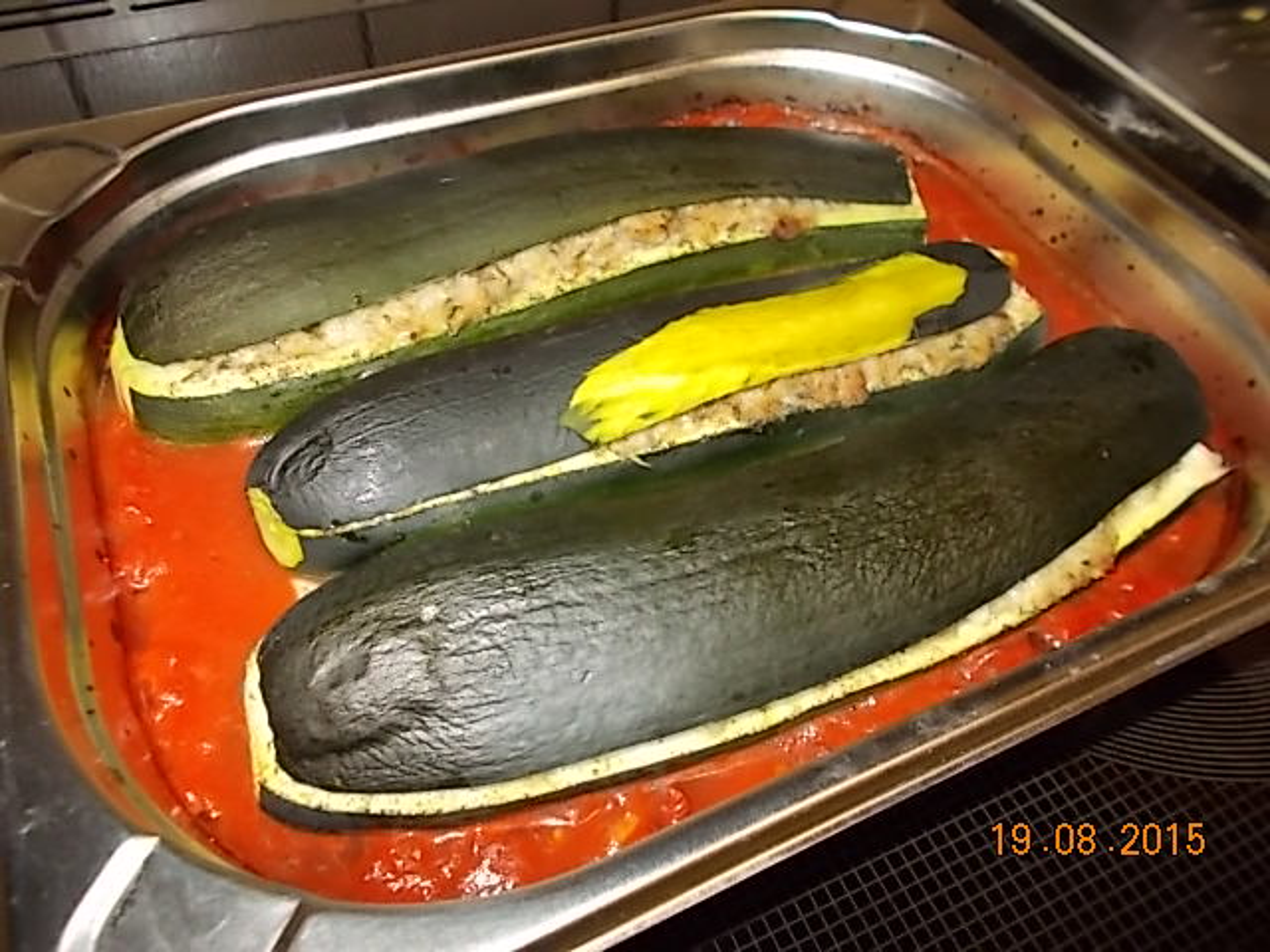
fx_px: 954
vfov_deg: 53.1
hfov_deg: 67.3
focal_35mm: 26
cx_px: 635
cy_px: 476
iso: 200
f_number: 3.2
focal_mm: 4.6
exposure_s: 1/25
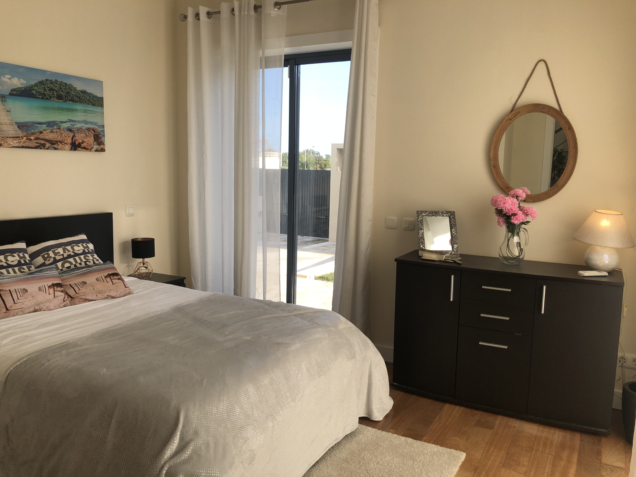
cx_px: 318
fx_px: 514
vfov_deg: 49.7
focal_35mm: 28
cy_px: 238
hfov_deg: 63.4
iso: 20
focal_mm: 4
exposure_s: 1/337
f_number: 1.8
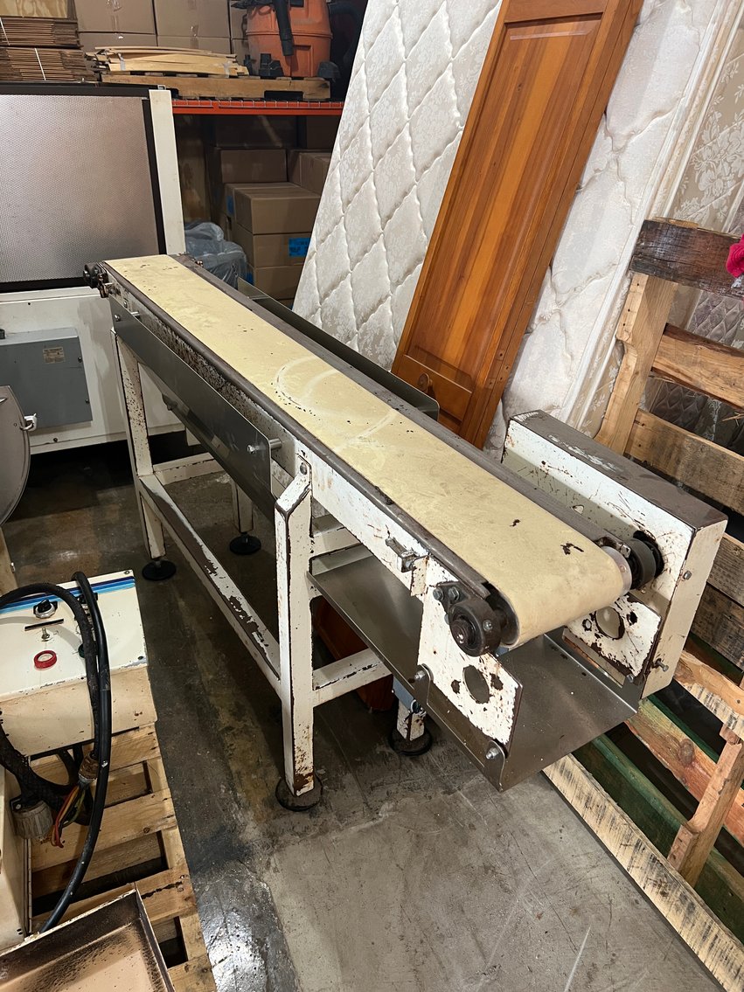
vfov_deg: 67.3
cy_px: 496
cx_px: 372
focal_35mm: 26
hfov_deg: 53.1
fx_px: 745
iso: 125
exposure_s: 1/60
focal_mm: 5.7
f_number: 1.5
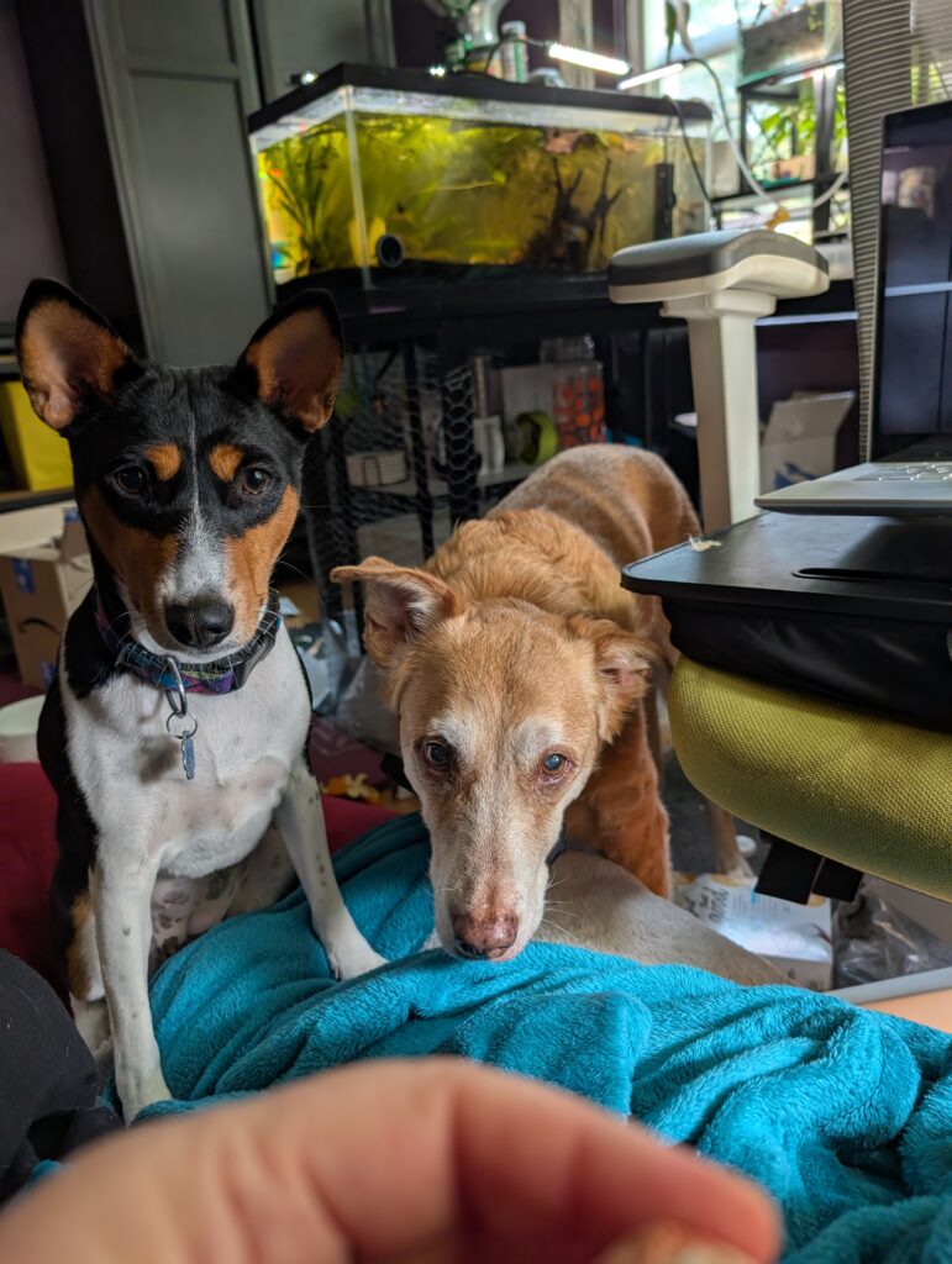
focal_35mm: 24
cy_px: 632
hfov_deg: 56.9
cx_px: 476
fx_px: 878
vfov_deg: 71.5
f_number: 1.68
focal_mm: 6.9
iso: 73
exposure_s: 1/43.7
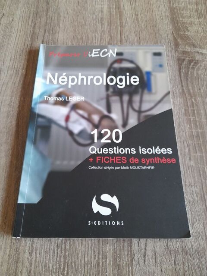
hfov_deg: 54.9
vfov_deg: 69.4
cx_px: 104
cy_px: 138
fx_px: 199
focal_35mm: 25
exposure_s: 1/33
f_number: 2
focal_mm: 4.6
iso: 400
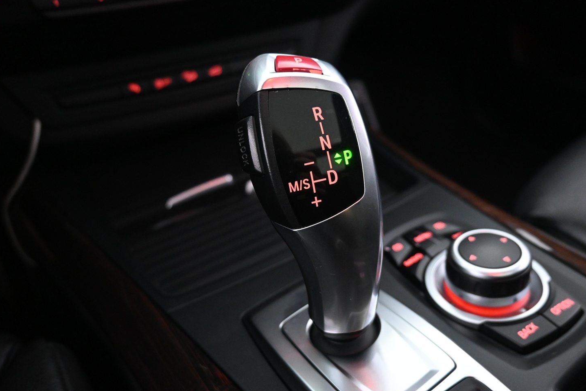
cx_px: 319
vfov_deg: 47.9
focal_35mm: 27
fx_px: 439
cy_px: 206
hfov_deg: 67.3
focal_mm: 16
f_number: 3.5
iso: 2500
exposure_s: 1/25
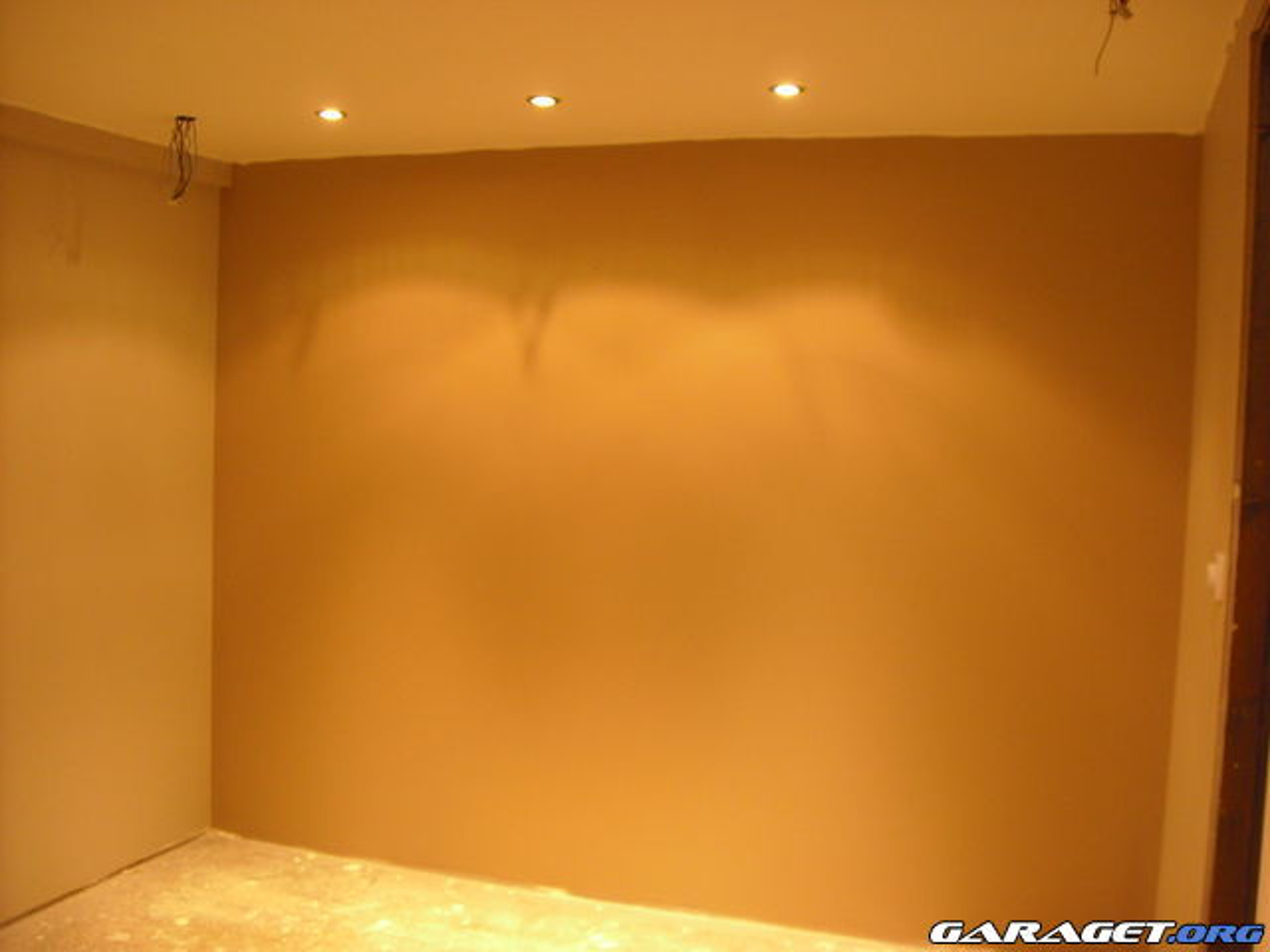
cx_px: 635
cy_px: 476
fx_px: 1357
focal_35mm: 37
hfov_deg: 50.1
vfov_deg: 38.7
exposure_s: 1/8
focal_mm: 6.2
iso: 200
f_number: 2.7
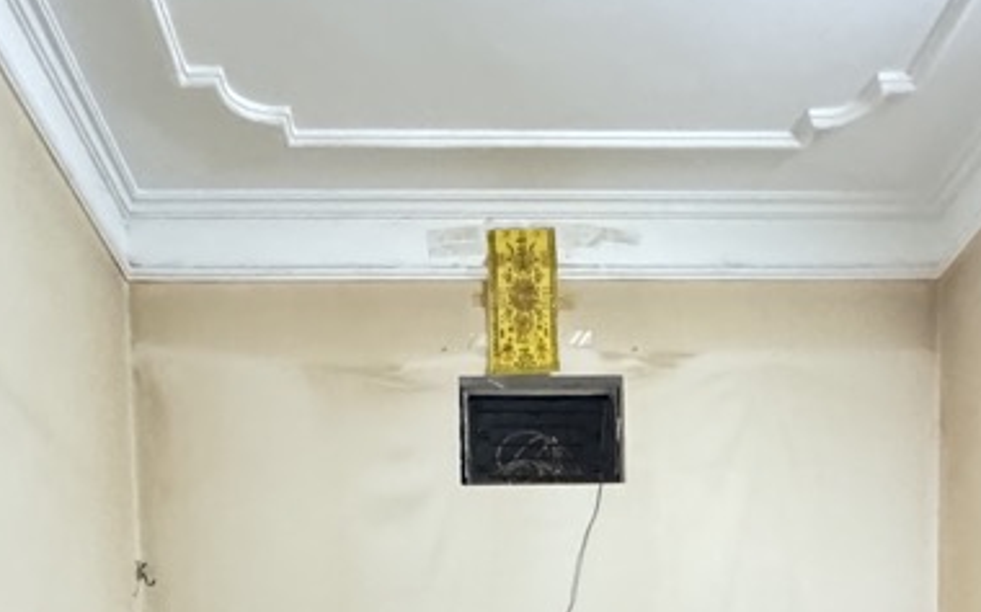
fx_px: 1069
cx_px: 503
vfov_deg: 25.2
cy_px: 891
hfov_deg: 49.3
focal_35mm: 40
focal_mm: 2.22
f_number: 2.2
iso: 1250
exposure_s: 1/56
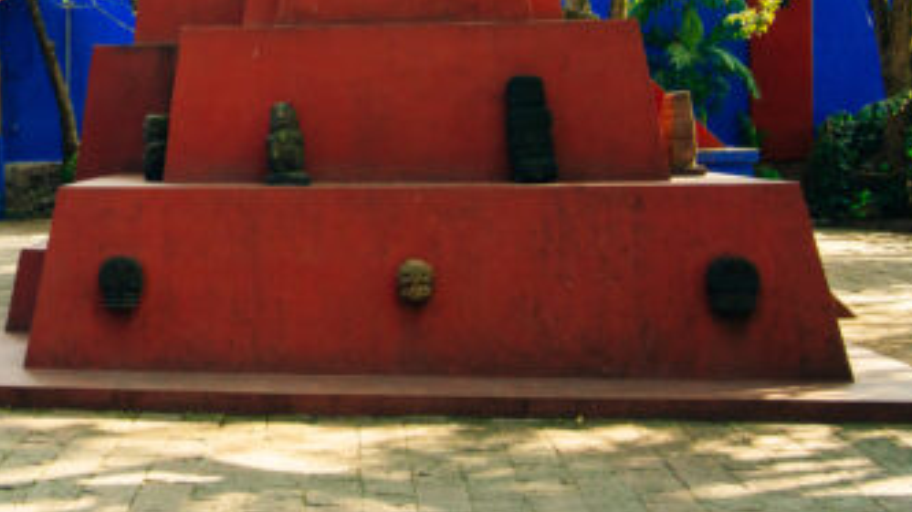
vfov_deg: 20.4
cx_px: -33
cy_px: 78
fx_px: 1402
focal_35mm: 58
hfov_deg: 32.6
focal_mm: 24
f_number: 5.6
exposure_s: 1/400
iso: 800
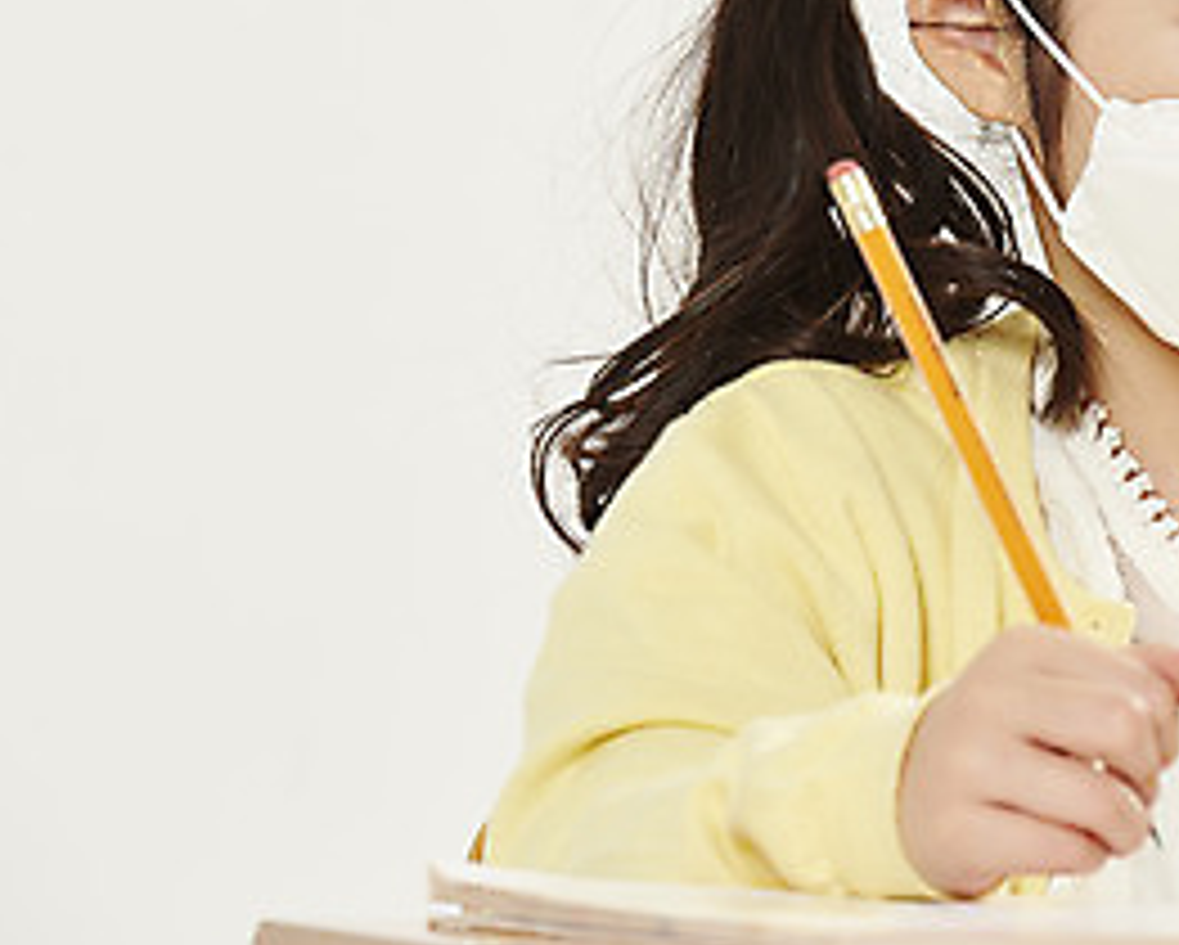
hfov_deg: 4.5
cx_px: 1127
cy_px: 176
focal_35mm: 429
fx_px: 14981
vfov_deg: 3.6
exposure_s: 1/125
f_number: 8
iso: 125
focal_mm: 200
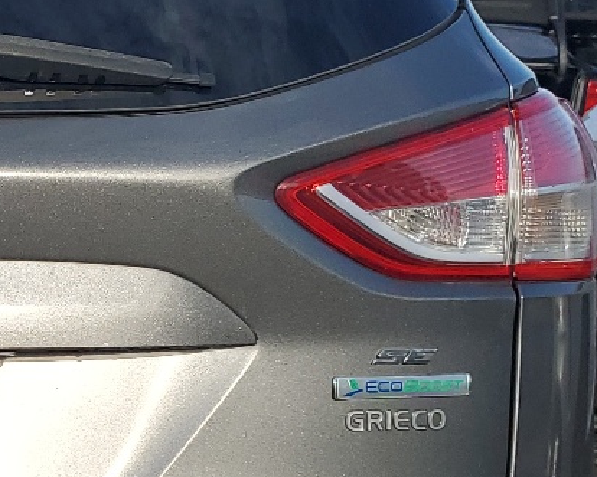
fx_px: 1731
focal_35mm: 98
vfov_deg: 15.6
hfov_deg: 18.3
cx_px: -172
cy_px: 349
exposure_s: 1/3333
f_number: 1.5
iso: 50
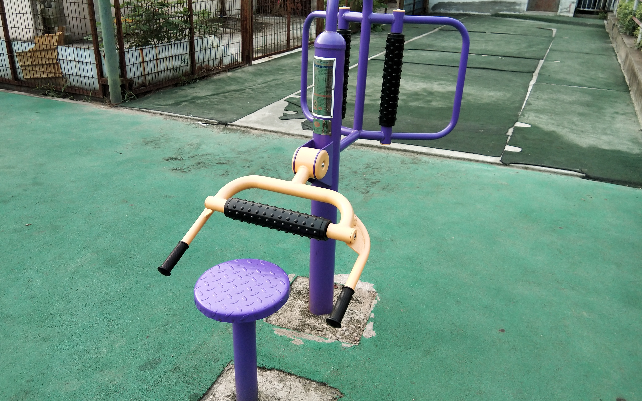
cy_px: 194
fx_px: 577
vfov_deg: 38.3
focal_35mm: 33
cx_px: 320
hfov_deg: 58.1
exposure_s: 1/272
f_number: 2.2
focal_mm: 3.69
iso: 50
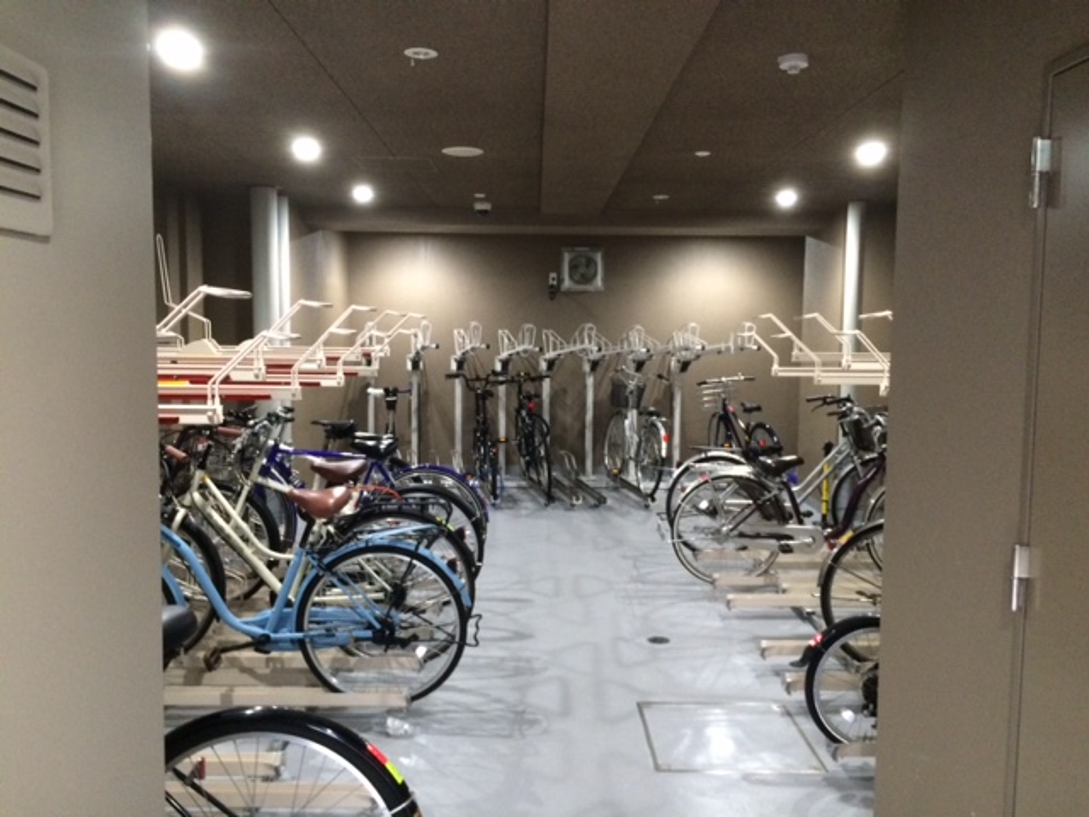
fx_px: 912
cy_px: 408
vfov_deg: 48.2
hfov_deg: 61.7
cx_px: 544
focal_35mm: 29
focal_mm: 4.15
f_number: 2.2
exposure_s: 1/17
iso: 320
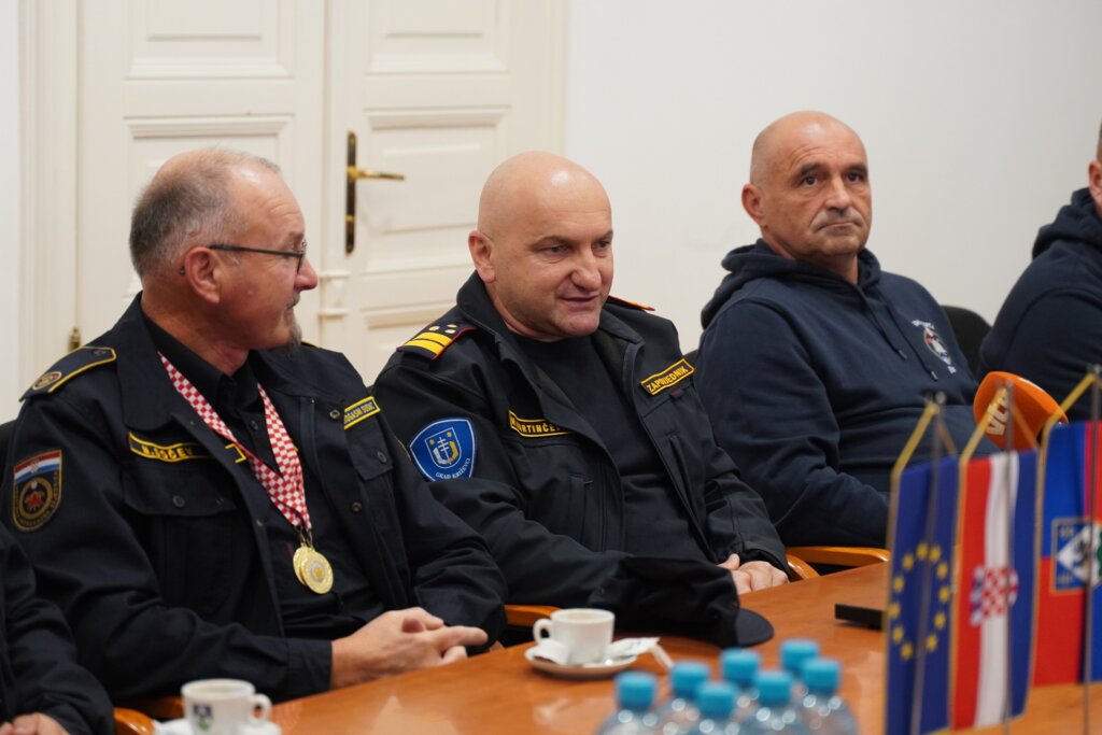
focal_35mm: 112
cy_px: 368
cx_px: 551
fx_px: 3444
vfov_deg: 12.2
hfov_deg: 18.2
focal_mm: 75
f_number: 2.8
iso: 1250
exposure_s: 1/60
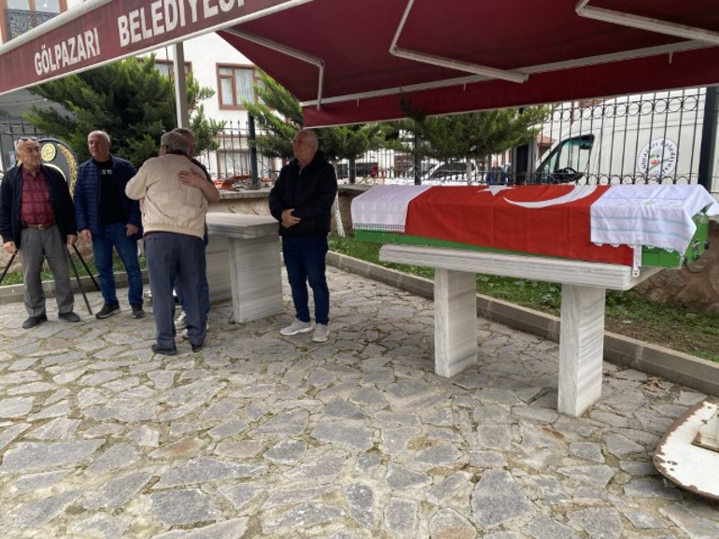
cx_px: 360
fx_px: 540
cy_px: 270
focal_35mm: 26
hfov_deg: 67.3
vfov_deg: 53.0
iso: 32
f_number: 1.8
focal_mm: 4.25
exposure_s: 1/193
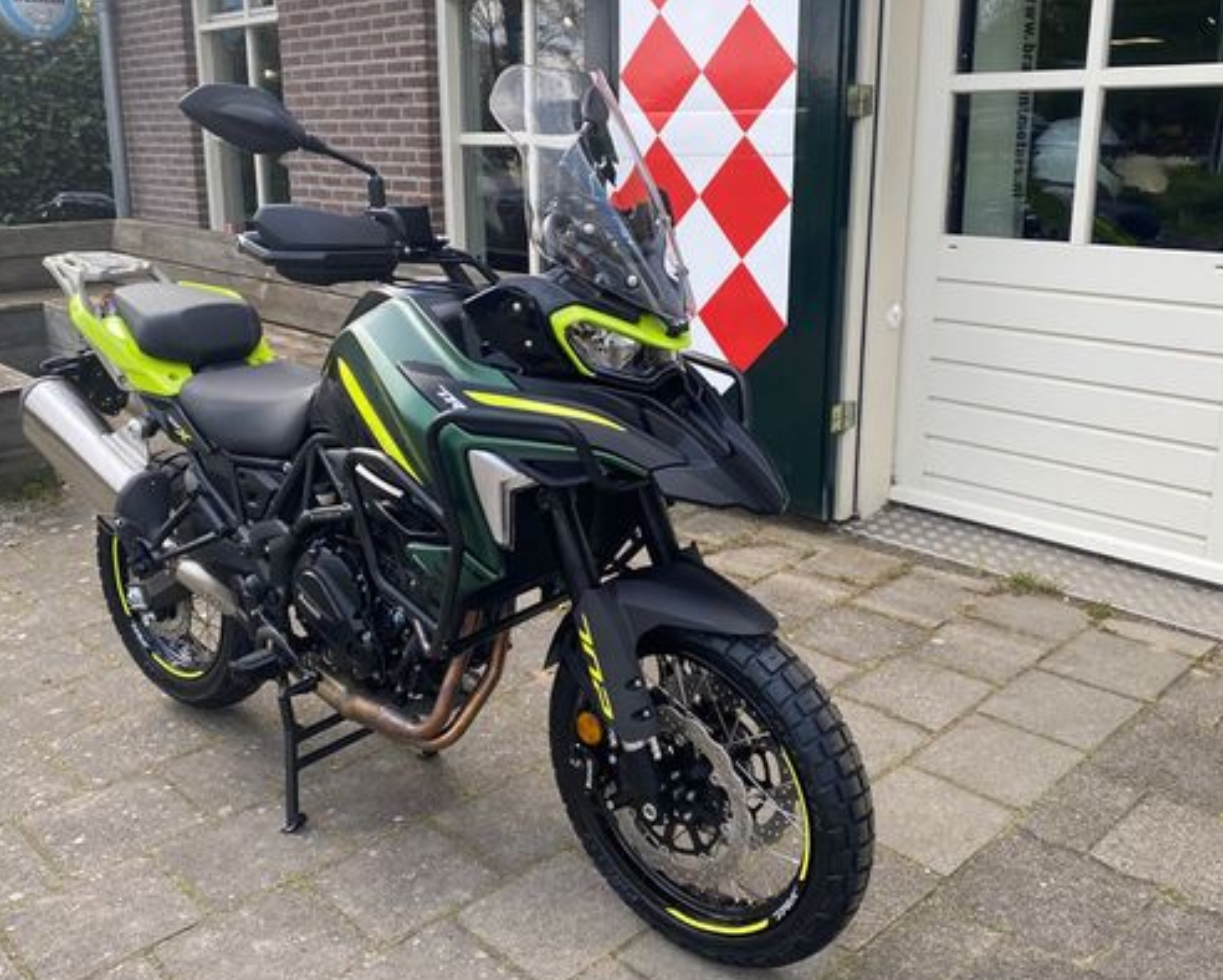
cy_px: 455
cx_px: 619
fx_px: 1195
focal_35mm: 33
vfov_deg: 44.5
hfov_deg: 54.2
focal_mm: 4.25
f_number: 1.8
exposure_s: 1/454
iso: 32
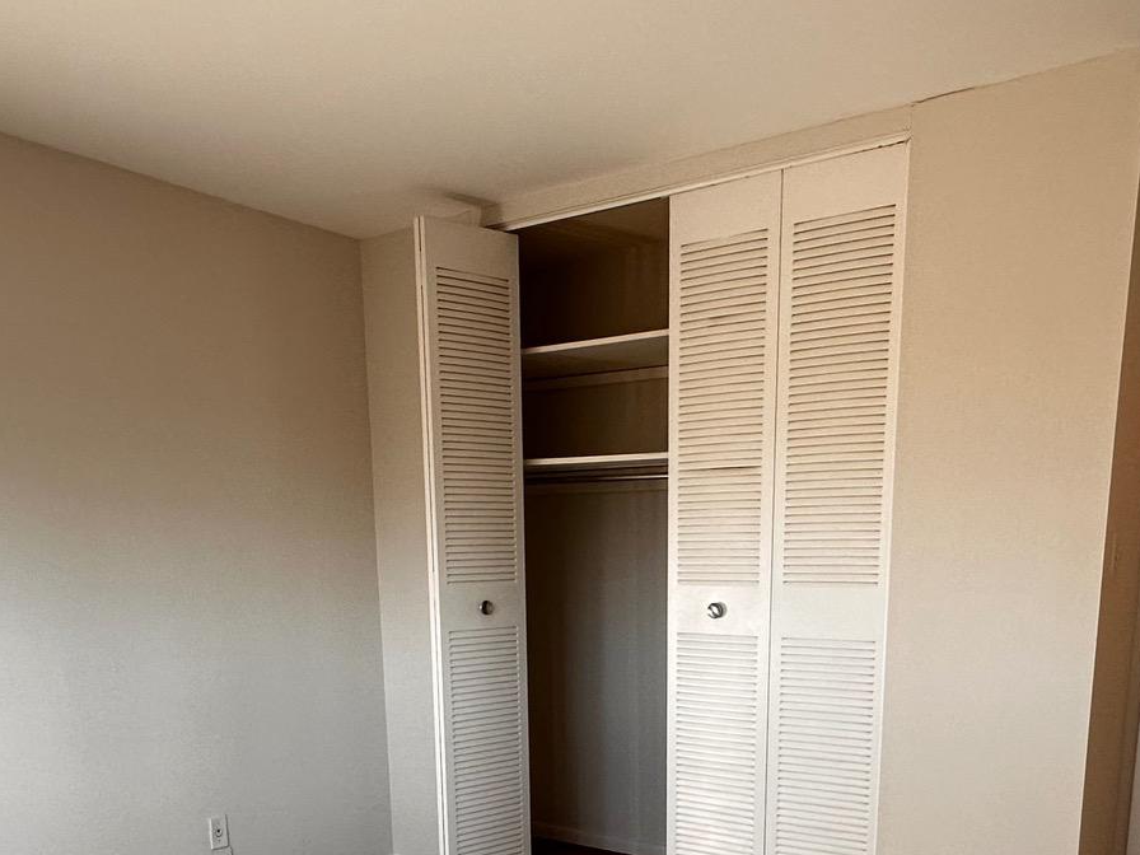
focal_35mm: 32
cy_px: 763
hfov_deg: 56.8
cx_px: 588
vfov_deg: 40.9
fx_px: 1054
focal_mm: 2.22
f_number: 2.2
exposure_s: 1/120
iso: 160
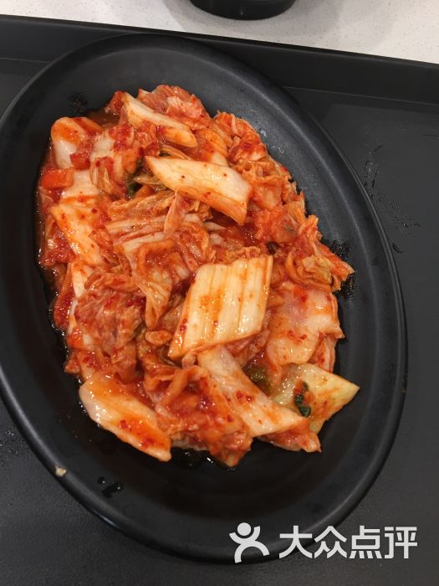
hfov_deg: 48.2
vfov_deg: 61.7
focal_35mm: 29
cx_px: 220
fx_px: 490
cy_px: 293
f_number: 2.2
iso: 50
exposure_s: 1/33
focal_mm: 4.15
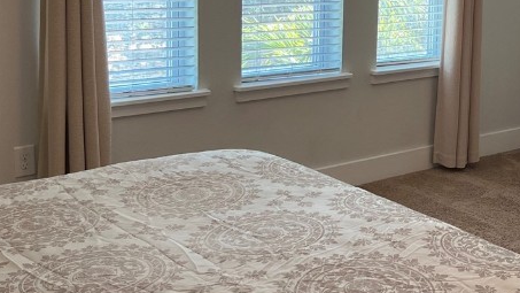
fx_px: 883
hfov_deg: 31.8
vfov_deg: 18.6
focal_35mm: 64
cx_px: 433
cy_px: 41
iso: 80
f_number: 1.5
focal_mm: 5.7
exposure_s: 1/120
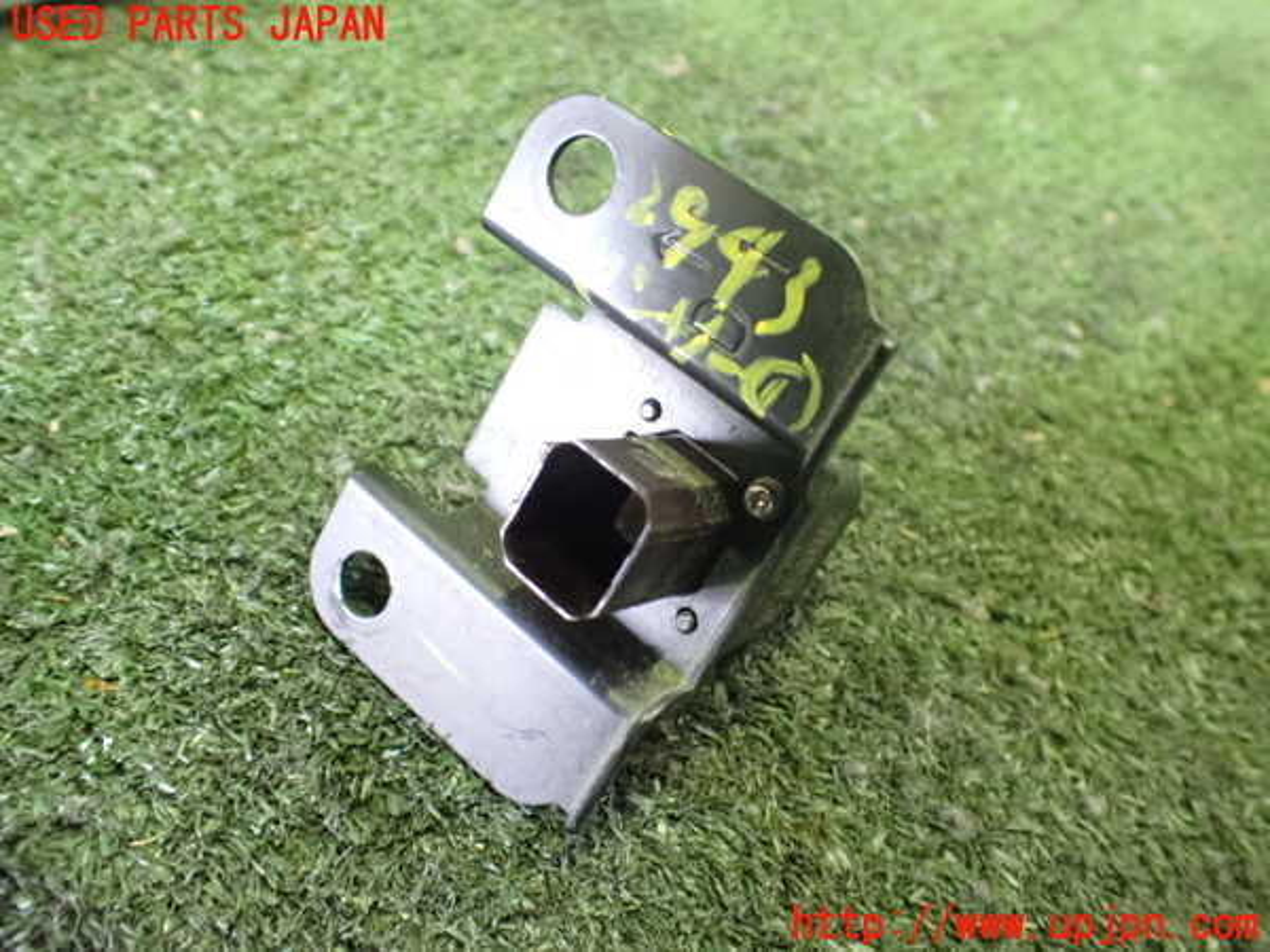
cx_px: 635
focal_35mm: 30
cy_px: 476
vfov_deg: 46.8
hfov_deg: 60.0
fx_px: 1101
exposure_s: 1/30
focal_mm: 5.4
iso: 1250
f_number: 2.3
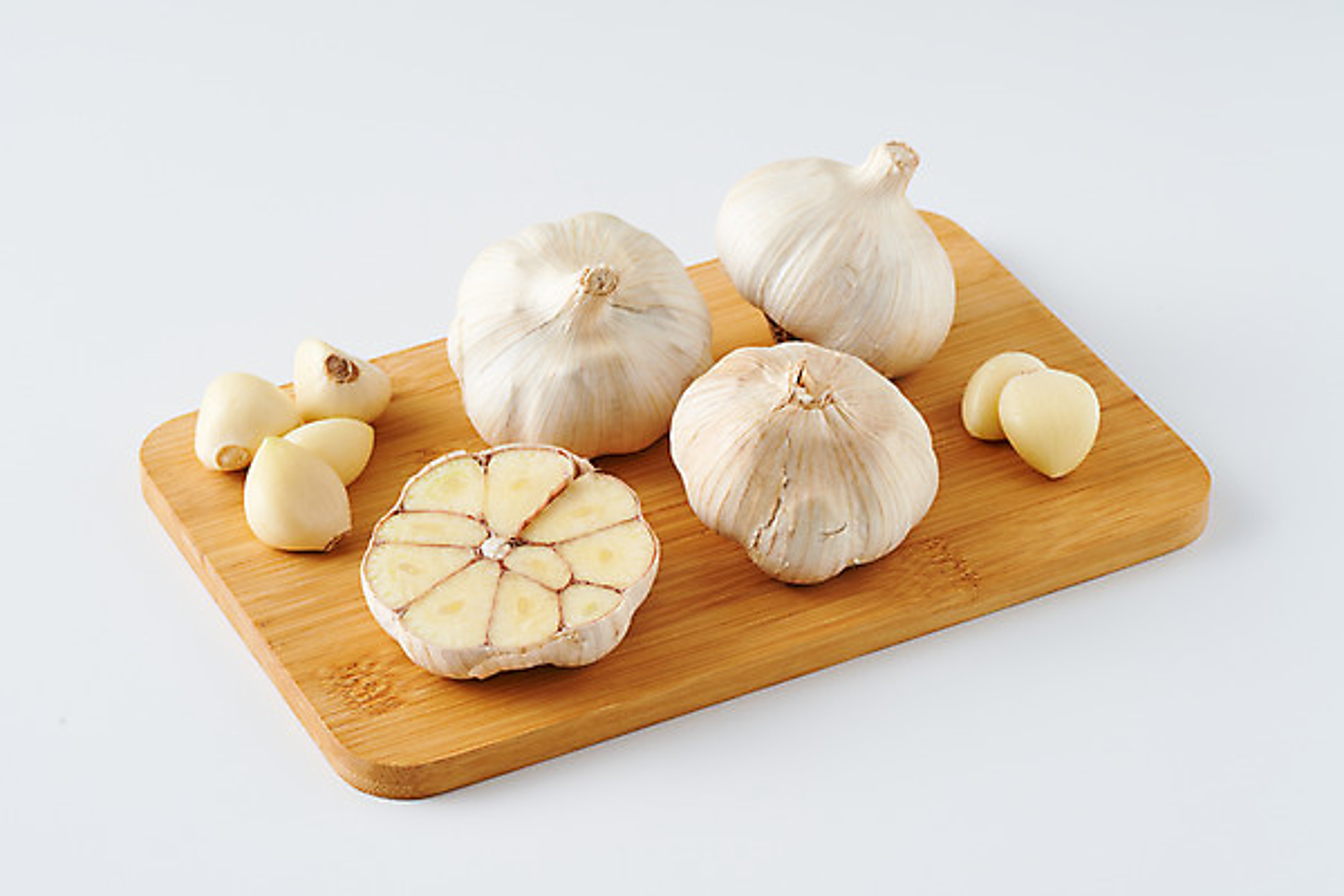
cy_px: 448
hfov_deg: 22.6
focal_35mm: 90
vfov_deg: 15.2
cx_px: 672
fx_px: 3360
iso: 200
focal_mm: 90
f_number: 16
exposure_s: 1/125
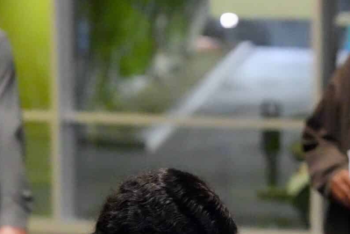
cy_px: 291
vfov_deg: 6.7
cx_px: 425
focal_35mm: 202
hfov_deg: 10.0
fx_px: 1964
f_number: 2.8
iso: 12800
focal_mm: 63
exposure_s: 1/100
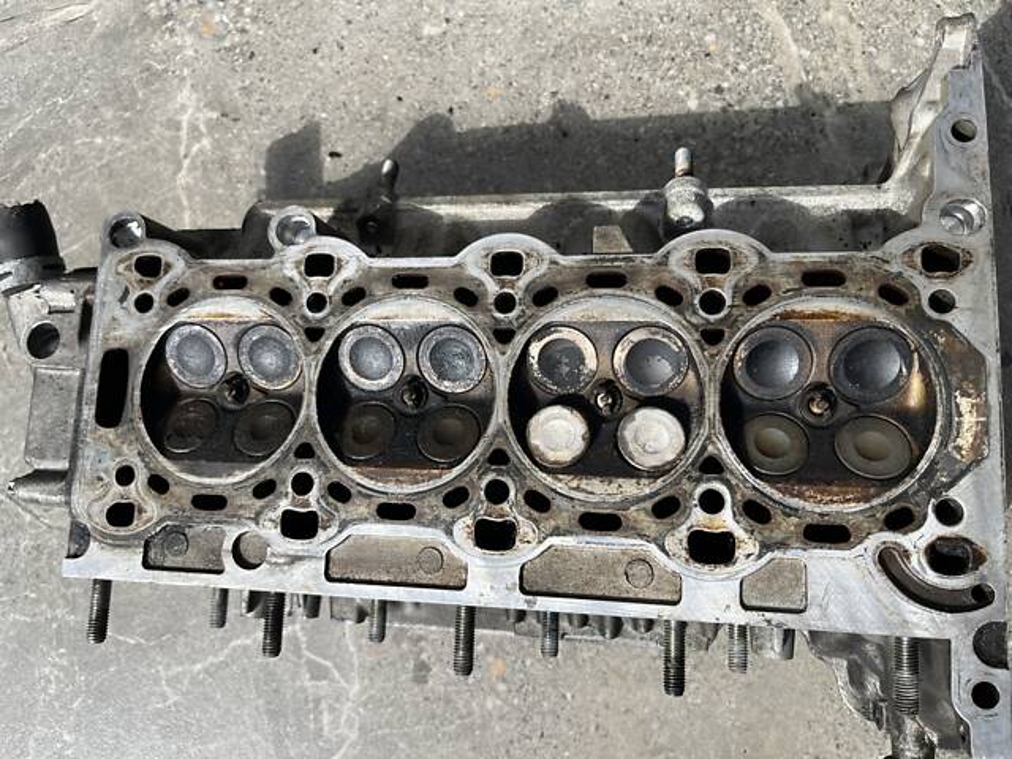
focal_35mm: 26
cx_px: 506
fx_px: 760
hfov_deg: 67.3
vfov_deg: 53.1
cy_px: 380
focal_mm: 5.1
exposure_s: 1/1558
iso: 50
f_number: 1.6
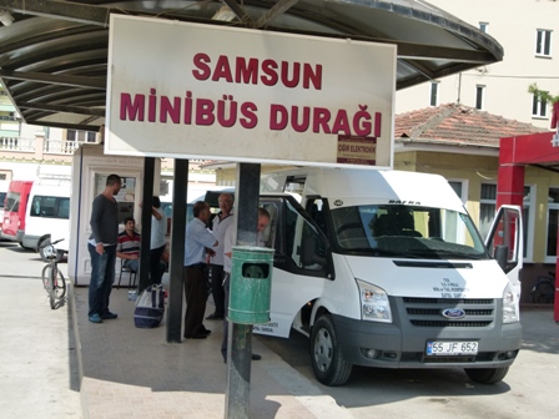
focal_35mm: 46
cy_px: 210
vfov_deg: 31.5
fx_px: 743
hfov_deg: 41.2
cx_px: 280
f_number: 4
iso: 160
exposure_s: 1/800
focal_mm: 8.3
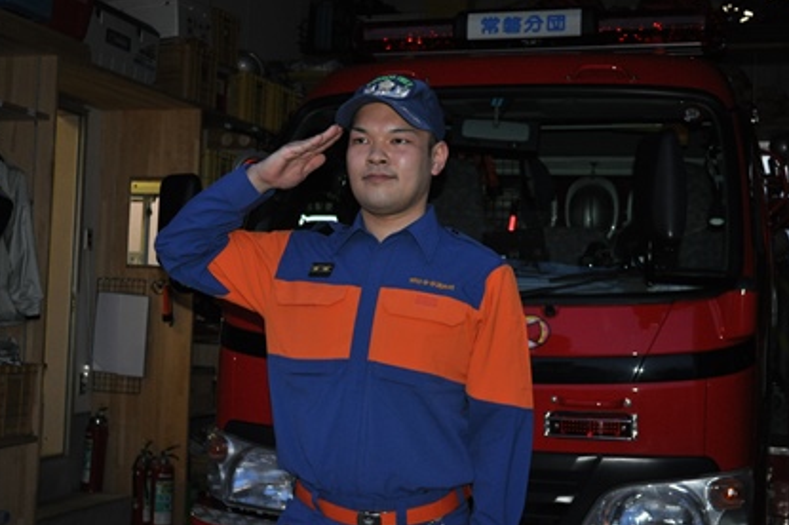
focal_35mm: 55
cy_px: 276
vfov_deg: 24.6
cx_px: 369
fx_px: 1204
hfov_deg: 36.3
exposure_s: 1/60
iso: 800
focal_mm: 34
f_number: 5
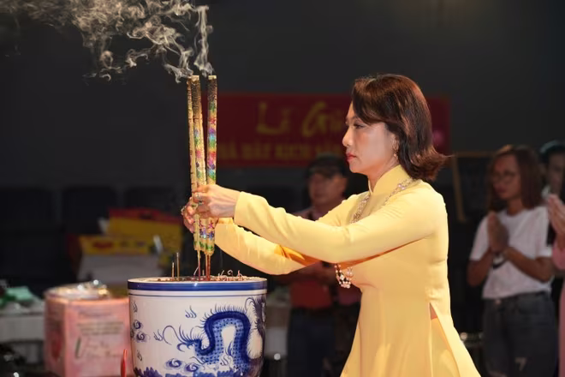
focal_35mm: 90
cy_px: 188
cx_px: 282
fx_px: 1412
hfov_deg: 22.6
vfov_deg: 15.2
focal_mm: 90
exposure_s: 1/100
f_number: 3.5
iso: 800
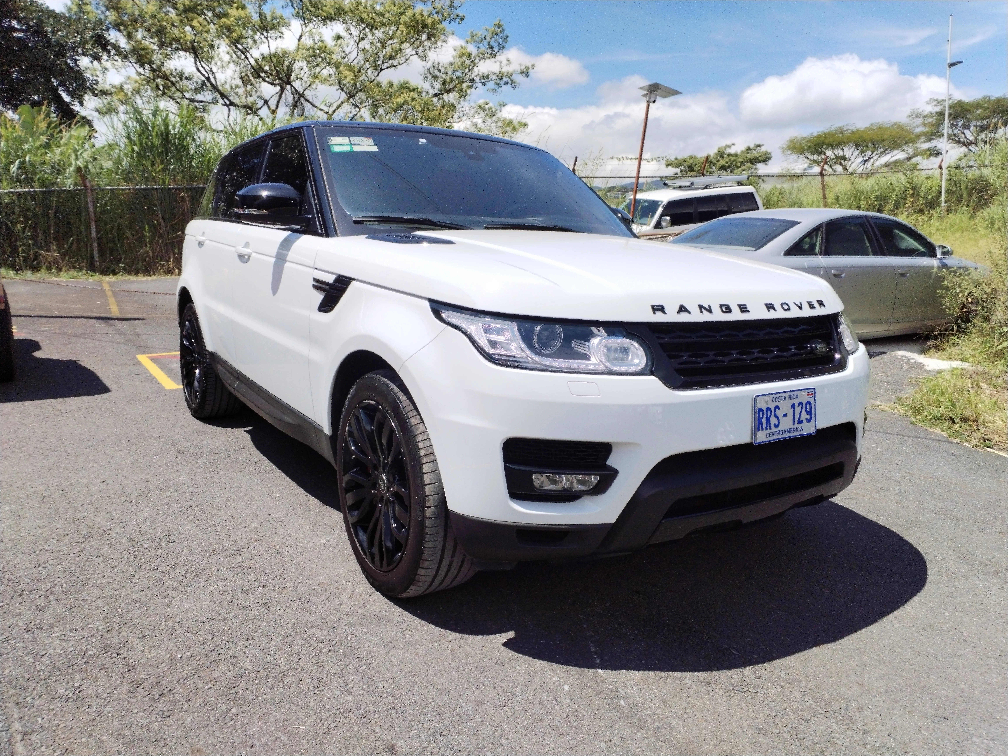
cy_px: 378
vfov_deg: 48.2
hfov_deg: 61.7
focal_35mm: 29
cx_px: 504
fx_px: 844
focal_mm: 4.75
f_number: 1.8
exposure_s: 1/2150
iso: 100
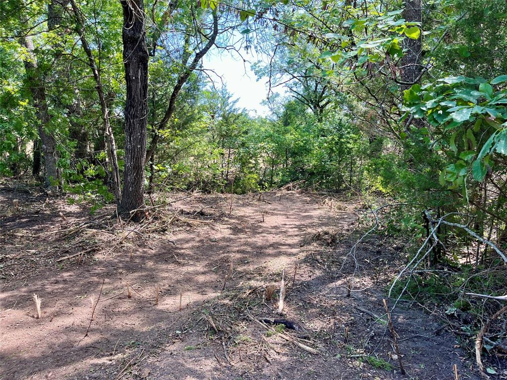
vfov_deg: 53.1
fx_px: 381
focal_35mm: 26
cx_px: 254
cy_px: 190
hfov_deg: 67.3
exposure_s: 1/345
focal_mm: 5.1
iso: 50
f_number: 1.6
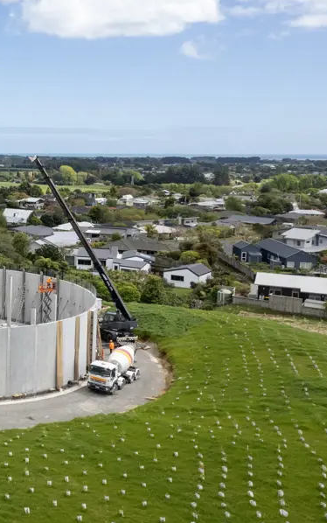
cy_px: 216
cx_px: -143
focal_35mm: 45
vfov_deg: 44.2
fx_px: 641
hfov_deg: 23.7
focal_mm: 8.38
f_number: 2.8
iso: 120
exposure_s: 1/400
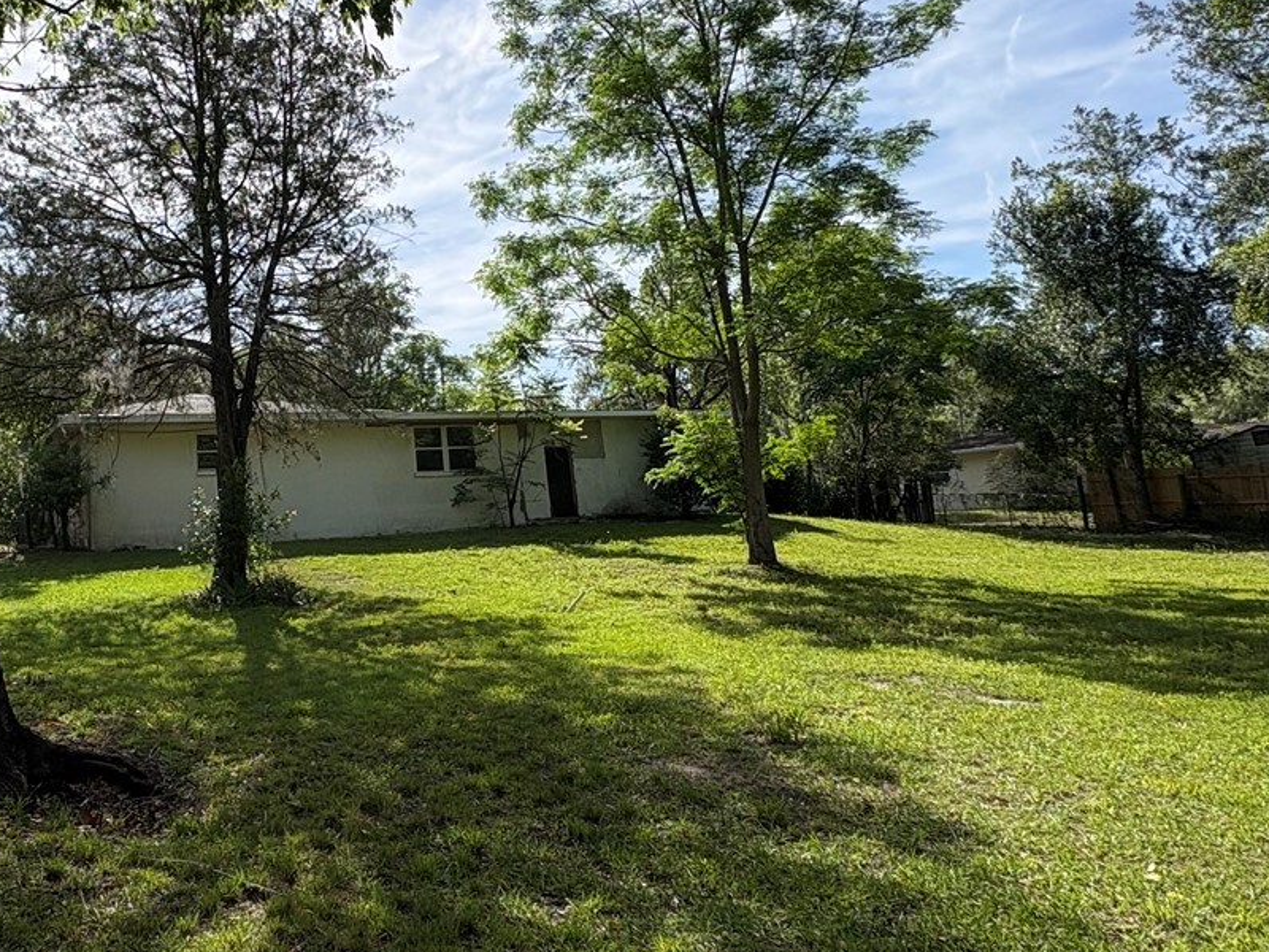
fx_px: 1026
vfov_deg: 49.2
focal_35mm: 28
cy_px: 352
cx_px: 281
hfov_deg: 59.2
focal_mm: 2.22
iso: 50
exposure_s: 1/1927
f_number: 2.2
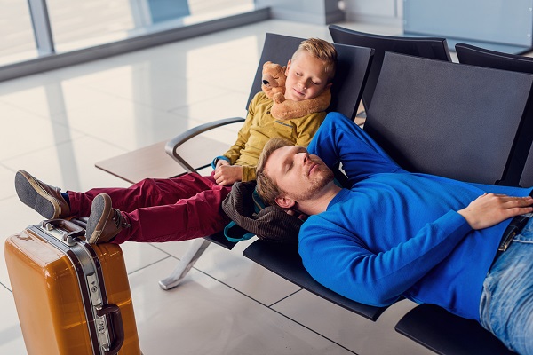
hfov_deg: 39.6
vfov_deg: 27.0
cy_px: 178
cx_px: 266
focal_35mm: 50
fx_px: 740
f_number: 2.8
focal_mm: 50
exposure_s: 1/160
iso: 320
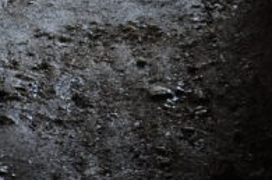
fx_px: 1115
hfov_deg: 13.1
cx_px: -139
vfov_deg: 9.0
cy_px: -93
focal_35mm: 148
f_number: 4
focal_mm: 25
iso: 400
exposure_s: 1/60
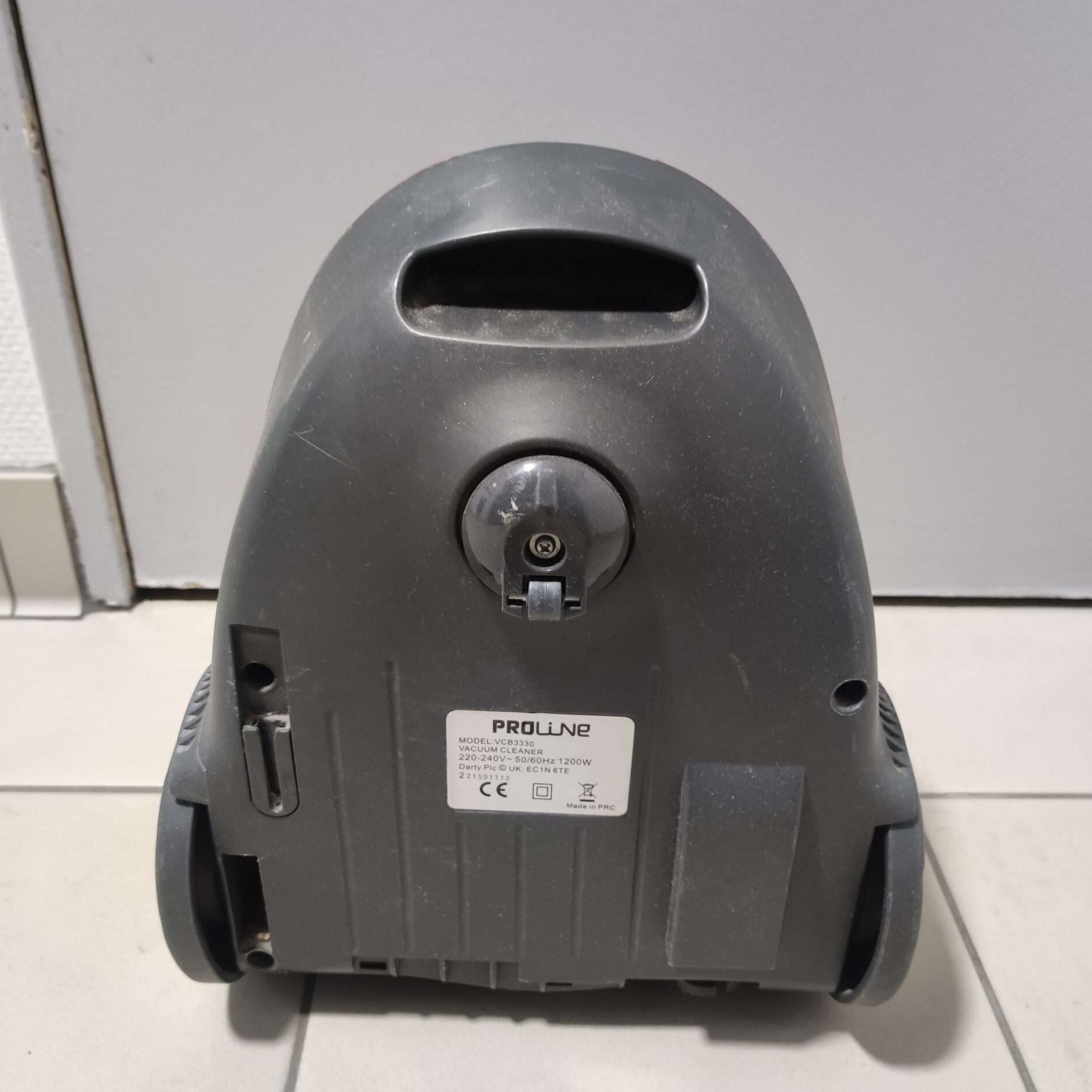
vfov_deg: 54.0
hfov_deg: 54.0
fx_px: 1071
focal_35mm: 30
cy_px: 584
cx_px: 539
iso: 1312
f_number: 1.79
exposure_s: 1/33
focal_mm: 4.7
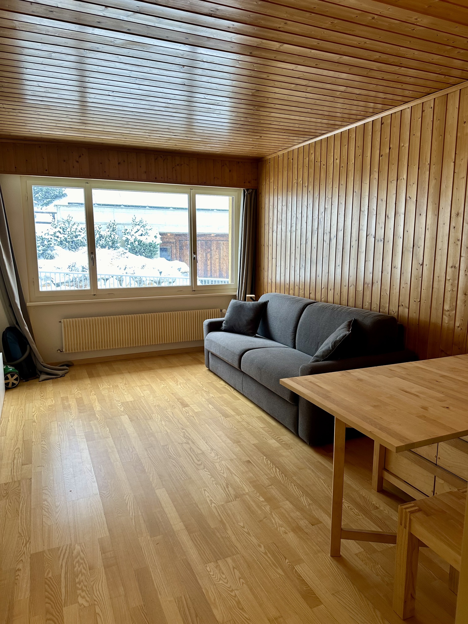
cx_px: 234
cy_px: 312
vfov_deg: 71.6
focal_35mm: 24
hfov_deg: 56.8
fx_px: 433
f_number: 1.78
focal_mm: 6.86
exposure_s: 1/100
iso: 100
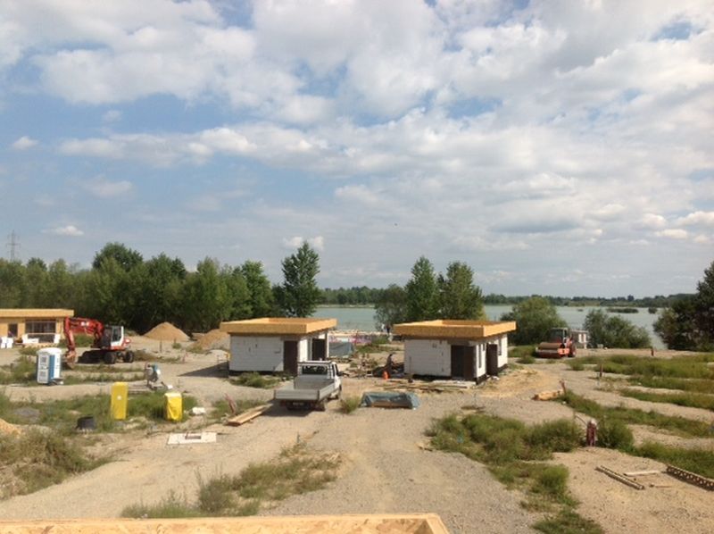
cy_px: 267
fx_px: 721
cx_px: 357
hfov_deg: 52.7
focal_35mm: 35
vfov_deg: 40.6
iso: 50
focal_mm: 4.28
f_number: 2.4
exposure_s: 1/3030
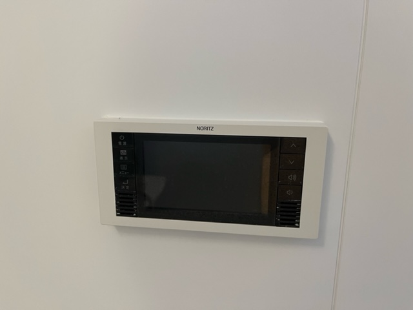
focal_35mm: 26
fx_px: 310
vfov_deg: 53.1
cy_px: 155
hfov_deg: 67.3
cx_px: 206
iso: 200
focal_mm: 5.1
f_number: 1.6
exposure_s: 1/60
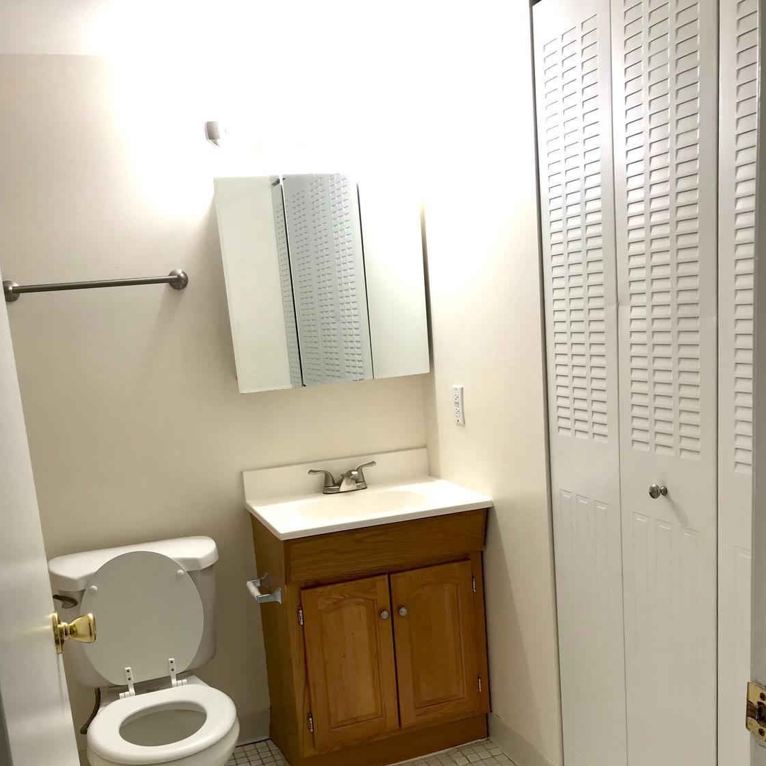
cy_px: 505
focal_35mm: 34
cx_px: 388
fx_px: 851
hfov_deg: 48.4
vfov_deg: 47.7
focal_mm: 3.99
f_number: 1.8
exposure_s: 1/40
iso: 25
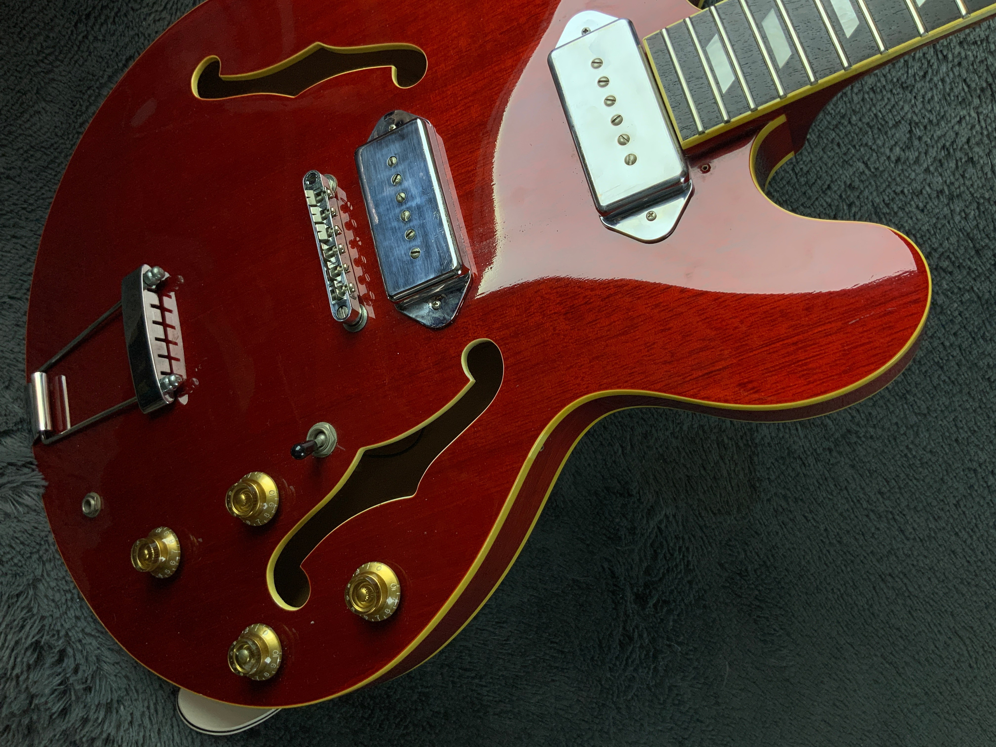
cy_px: 374
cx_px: 498
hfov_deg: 61.7
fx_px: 834
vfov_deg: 48.2
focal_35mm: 29
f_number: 1.8
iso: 25
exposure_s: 1/120
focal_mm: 3
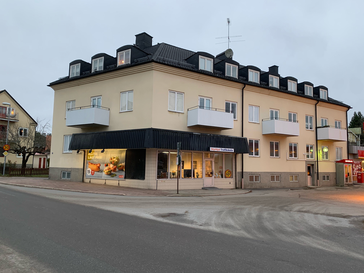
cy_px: 136
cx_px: 182
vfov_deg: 53.1
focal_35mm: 26
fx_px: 273
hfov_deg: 67.3
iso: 100
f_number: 1.8
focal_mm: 4.25
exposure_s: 1/50
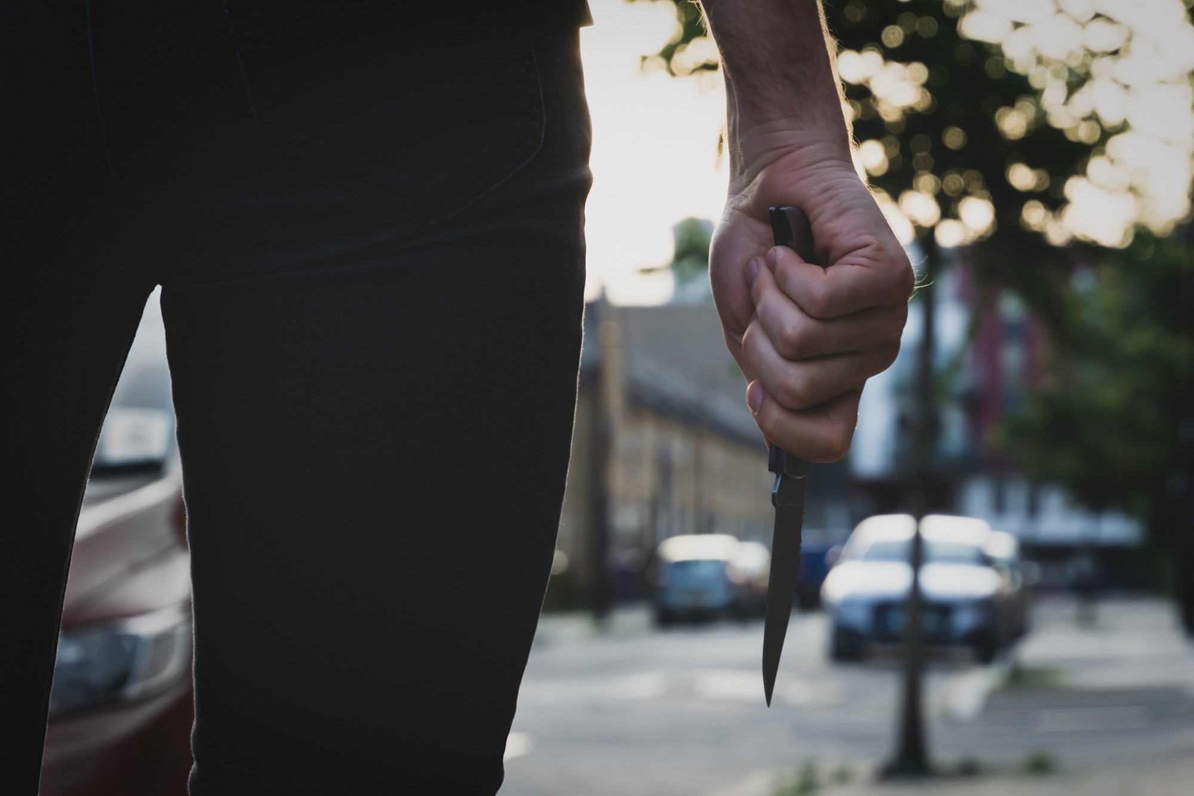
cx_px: 597
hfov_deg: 15.9
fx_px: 4278
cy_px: 398
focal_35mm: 129
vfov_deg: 10.6
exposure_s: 1/40
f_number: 7.1
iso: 200
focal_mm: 86
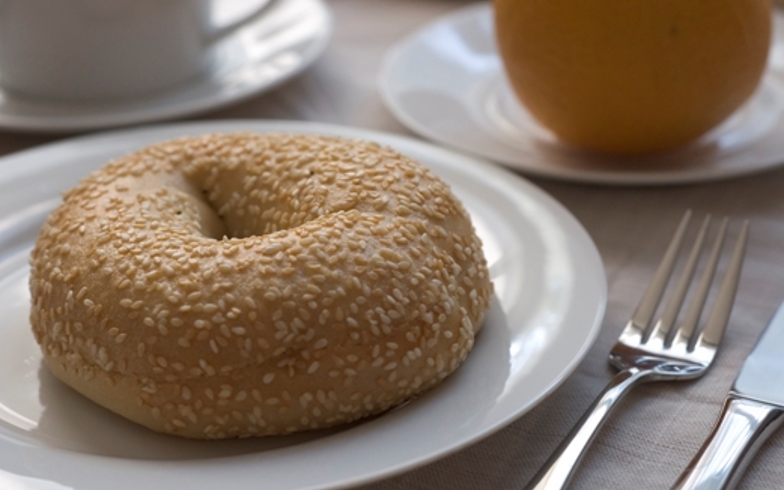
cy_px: 257
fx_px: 1646
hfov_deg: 26.8
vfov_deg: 17.0
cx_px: 392
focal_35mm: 77
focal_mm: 50
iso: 800
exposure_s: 1/60
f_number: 4
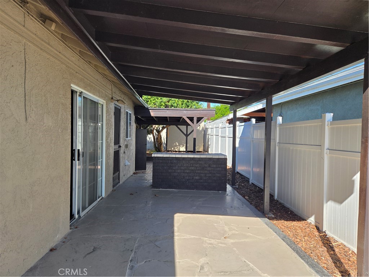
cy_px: 138
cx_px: 184
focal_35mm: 23
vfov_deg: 58.9
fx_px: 245
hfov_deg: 73.9
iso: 80
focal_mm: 5.4
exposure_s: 1/1946
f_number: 1.8
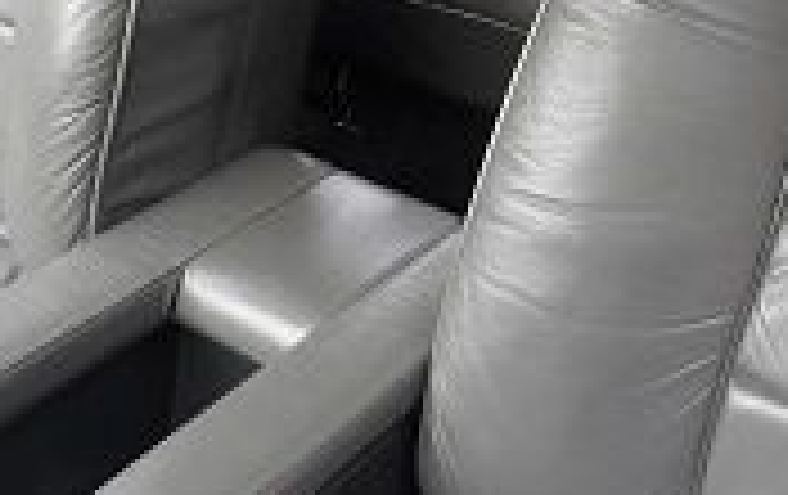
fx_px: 1248
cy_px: -27
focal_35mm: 58
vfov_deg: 21.5
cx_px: 572
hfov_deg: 34.5
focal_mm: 4
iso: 80
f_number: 3.2
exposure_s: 1/30
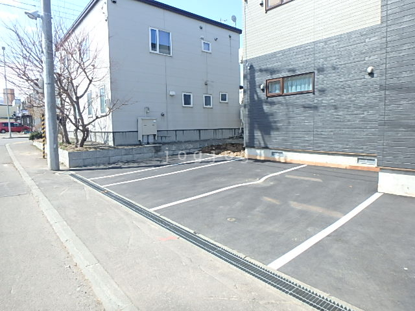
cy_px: 156
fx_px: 252
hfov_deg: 79.0
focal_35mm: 21
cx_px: 208
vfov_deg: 63.4
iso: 125
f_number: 3.5
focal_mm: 3.7
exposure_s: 1/500
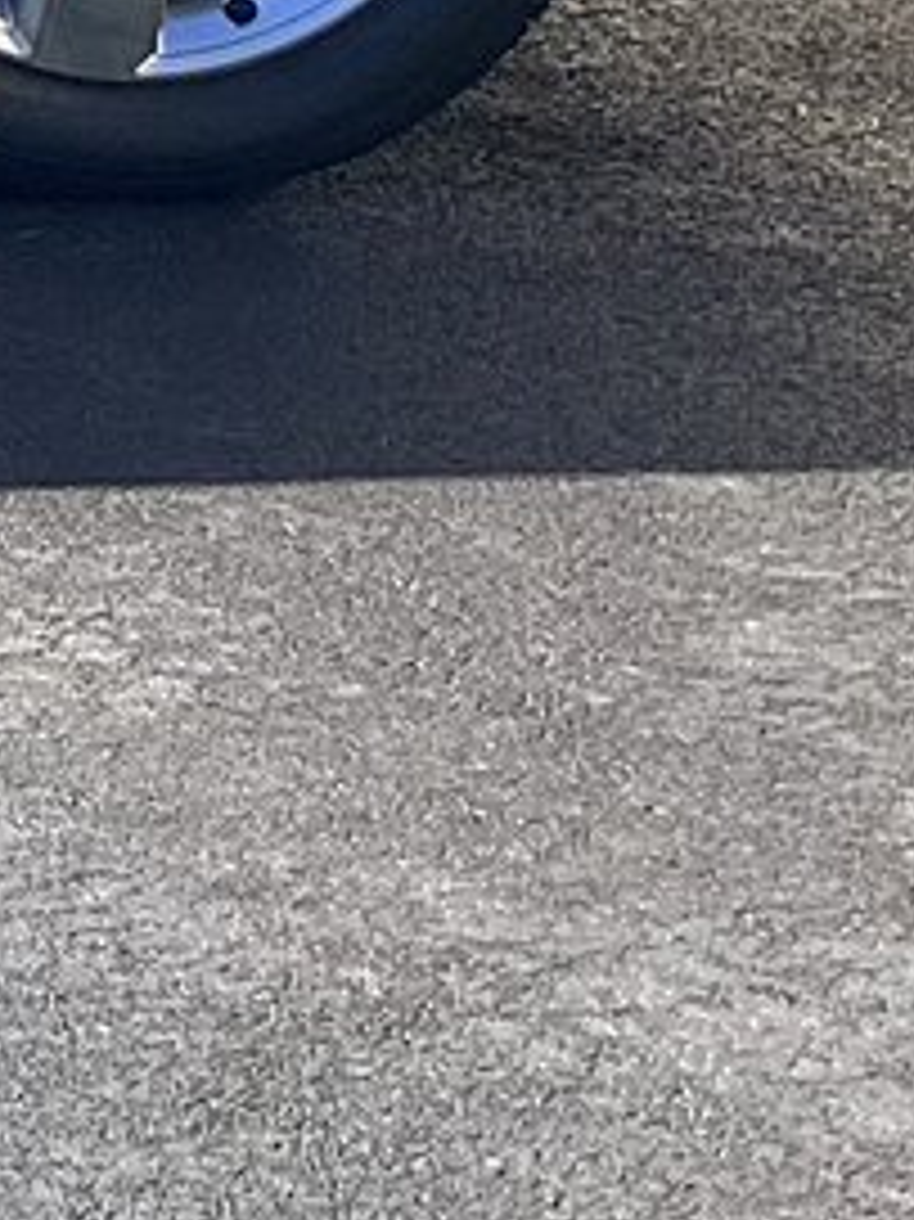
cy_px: -241
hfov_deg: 7.6
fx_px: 6095
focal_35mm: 173
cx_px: -1700
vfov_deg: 11.2
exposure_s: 1/367
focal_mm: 3.3
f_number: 2.4
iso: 25
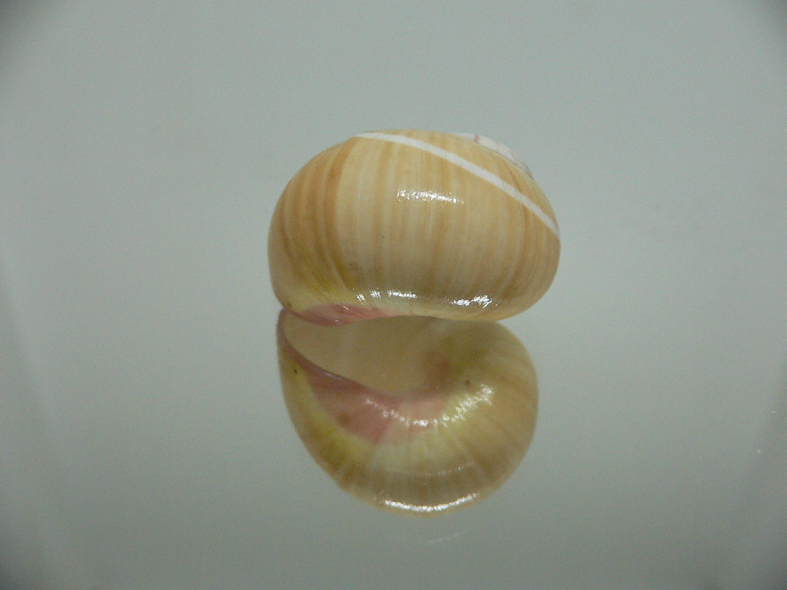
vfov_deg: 40.7
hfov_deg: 52.6
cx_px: 394
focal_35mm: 35
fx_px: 796
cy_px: 295
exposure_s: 1/60
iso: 200
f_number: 2.8
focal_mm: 4.6
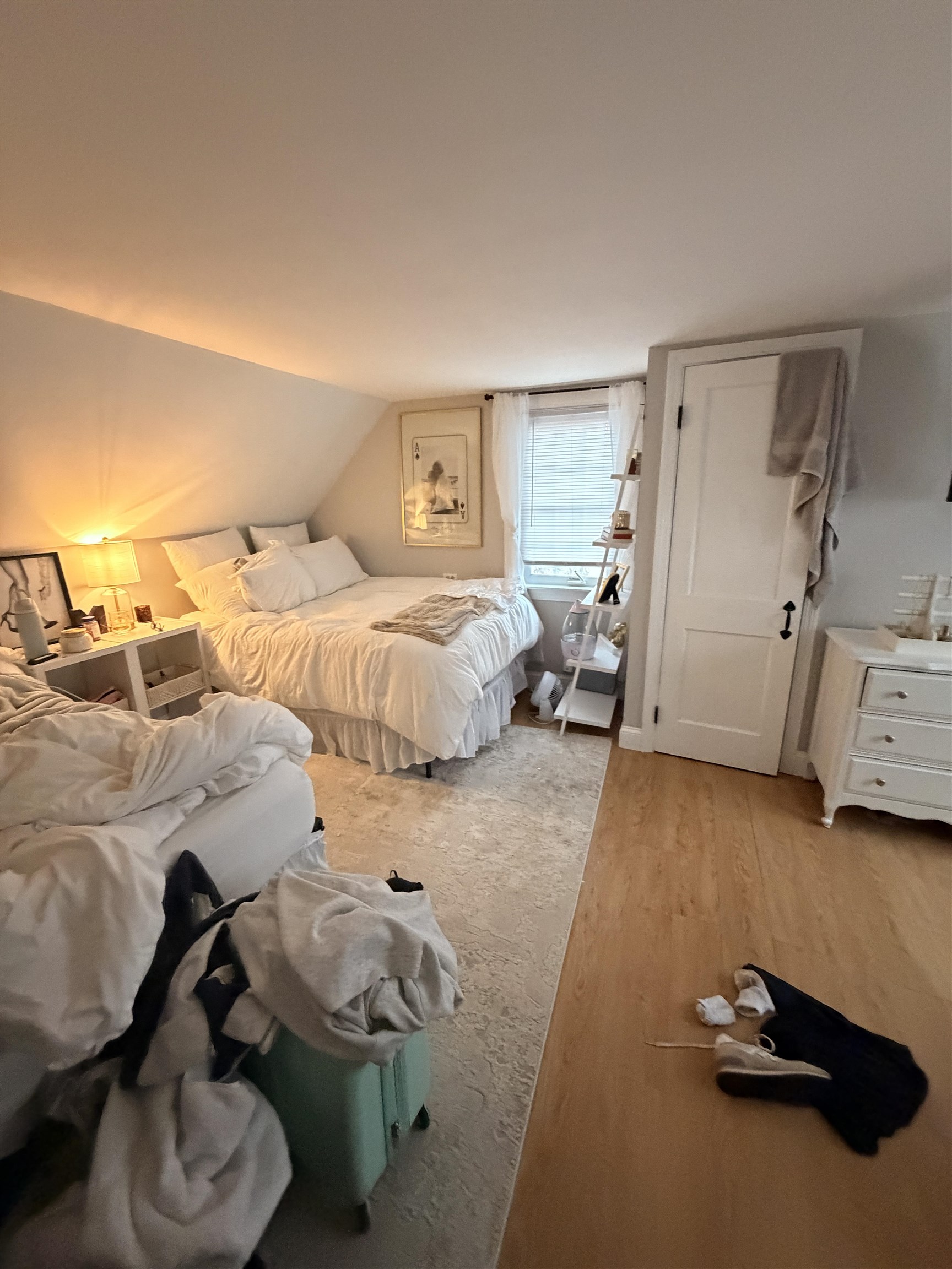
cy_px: 634
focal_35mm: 14
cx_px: 476
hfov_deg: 85.7
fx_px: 513
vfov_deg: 102.1
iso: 1000
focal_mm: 2.22
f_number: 2.2
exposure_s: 1/60
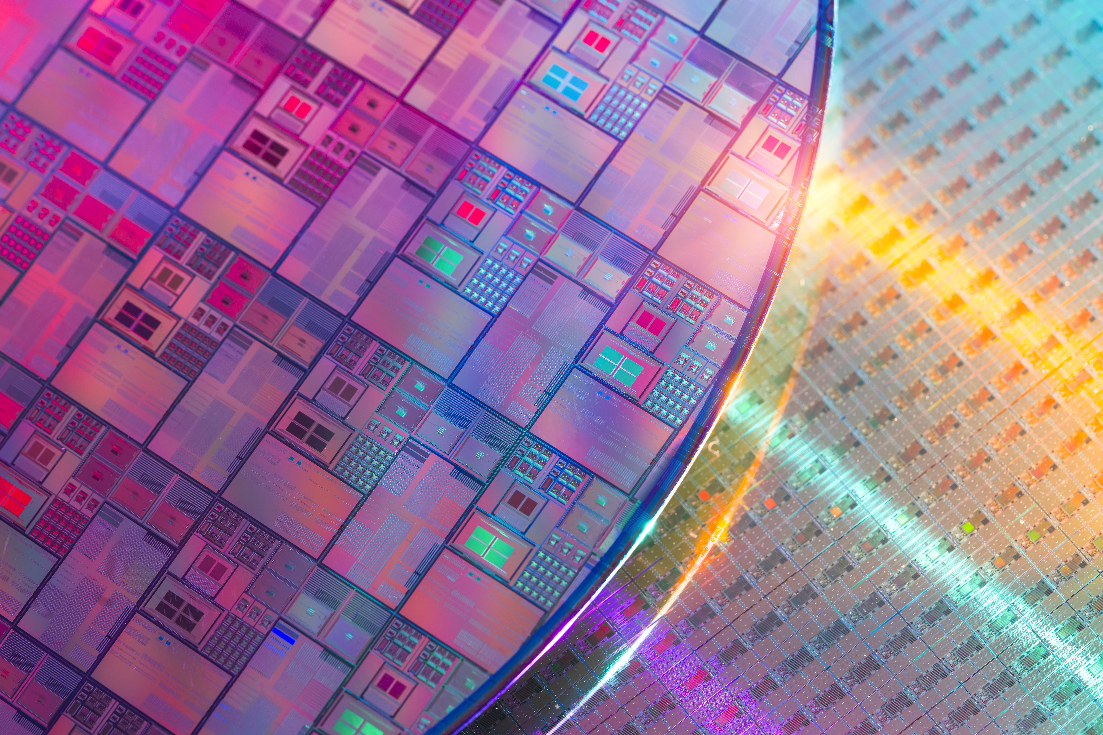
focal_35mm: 90
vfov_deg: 15.2
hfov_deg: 22.6
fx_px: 2757
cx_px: 552
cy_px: 368
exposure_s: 1/25
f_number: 8
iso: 200
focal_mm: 90
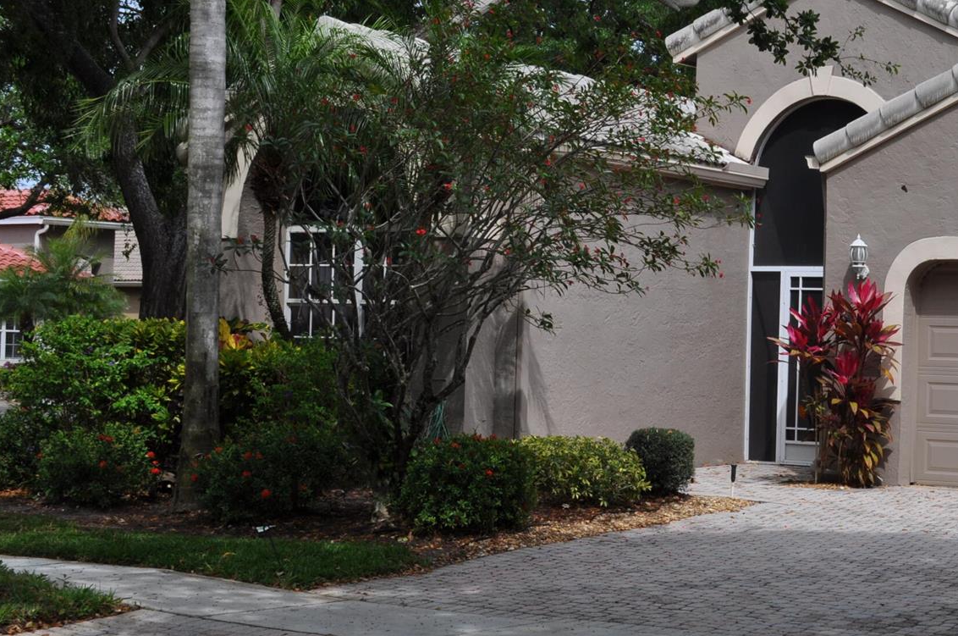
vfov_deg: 17.9
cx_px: 807
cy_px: 318
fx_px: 2019
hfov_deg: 26.1
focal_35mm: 76
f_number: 10
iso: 200
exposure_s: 1/400
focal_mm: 28
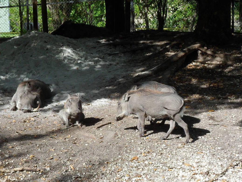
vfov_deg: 14.1
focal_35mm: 105
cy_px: 114
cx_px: 108
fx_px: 734
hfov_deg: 18.7
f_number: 4.7
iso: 80
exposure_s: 1/350
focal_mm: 10.6
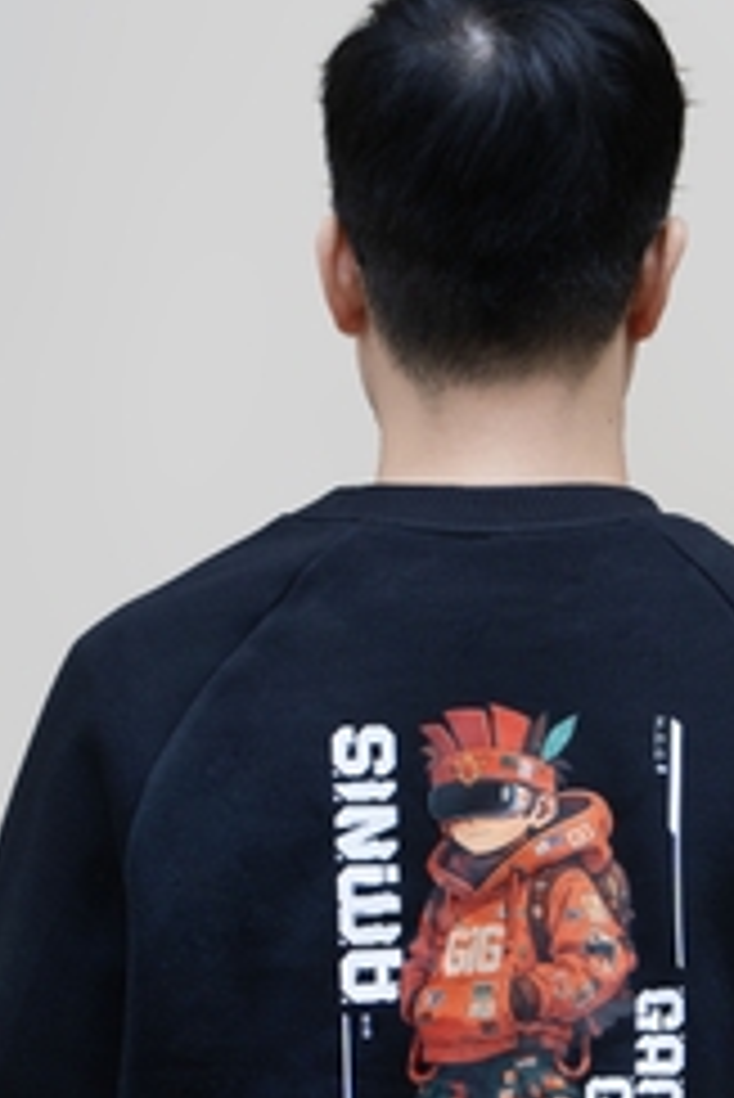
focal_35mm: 167
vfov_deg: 12.2
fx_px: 5100
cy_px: 954
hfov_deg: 8.2
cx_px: 482
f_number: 5
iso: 400
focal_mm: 85
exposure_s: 1/200
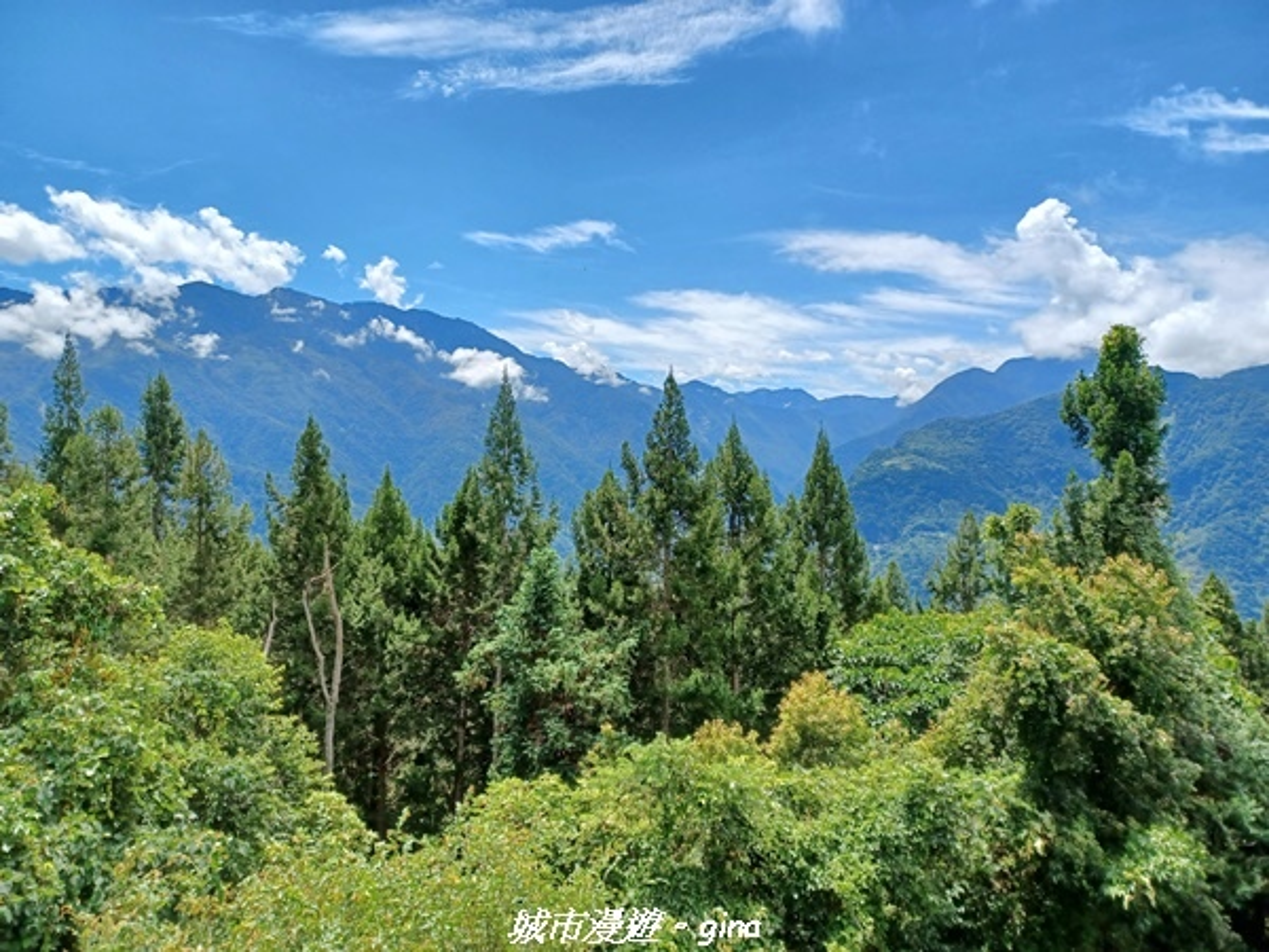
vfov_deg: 54.9
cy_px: 476
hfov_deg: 69.4
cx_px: 634
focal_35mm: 25
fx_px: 916
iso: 32
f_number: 1.8
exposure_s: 1/409
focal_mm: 4.6
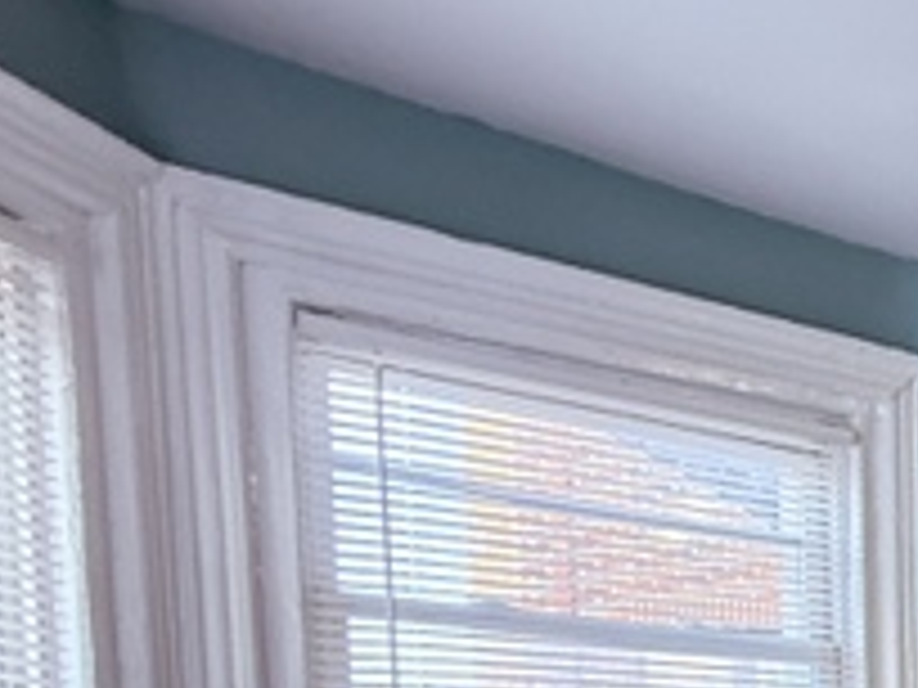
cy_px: 944
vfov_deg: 23.0
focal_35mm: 55
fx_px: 1459
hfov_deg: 22.2
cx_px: 1629
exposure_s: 1/60
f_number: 2.2
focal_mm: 2.22
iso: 500
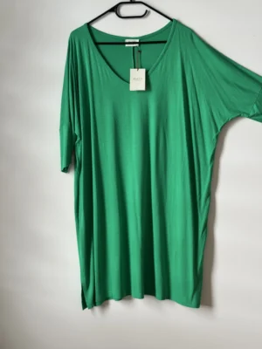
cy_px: 174
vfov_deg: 39.7
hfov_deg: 30.3
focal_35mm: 48
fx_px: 484
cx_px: 131
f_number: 1.78
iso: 100
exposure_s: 1/60
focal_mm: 6.76
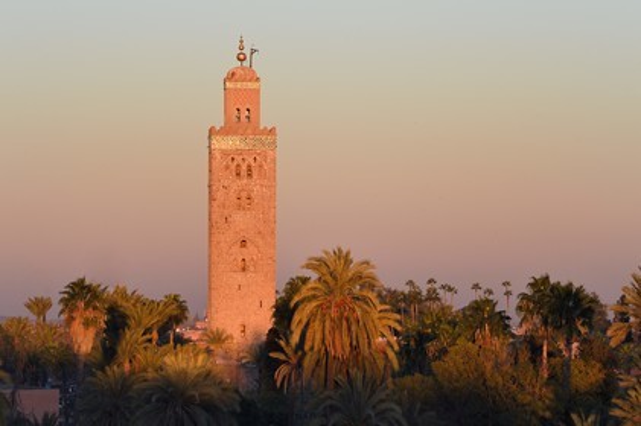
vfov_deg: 6.9
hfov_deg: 10.3
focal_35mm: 200
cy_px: 213
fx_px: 3558
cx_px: 320
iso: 400
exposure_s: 1/160
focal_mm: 200
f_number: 10
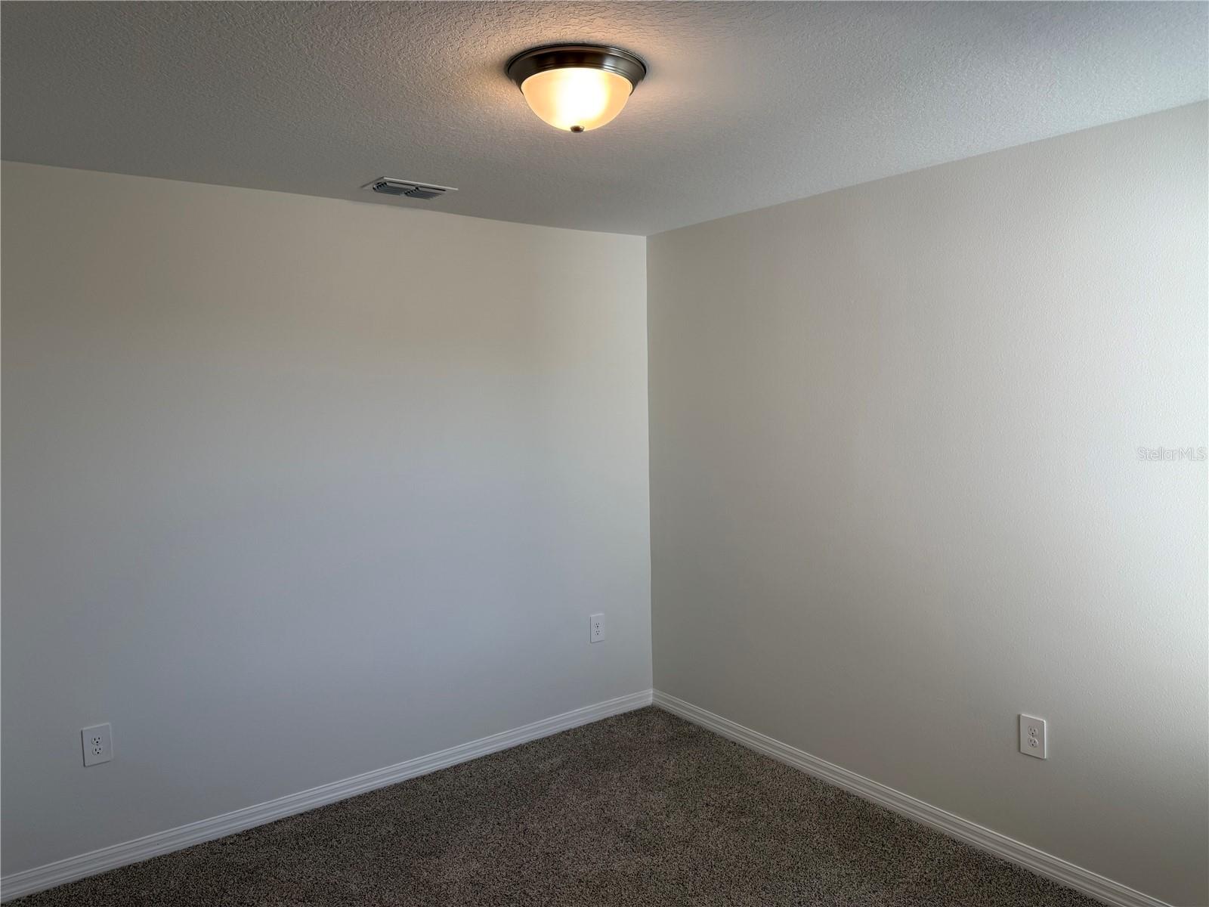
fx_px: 838
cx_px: 604
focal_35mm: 24
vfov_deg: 56.8
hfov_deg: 71.6
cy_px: 454
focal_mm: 6.76
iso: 50
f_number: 1.78
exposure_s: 1/120
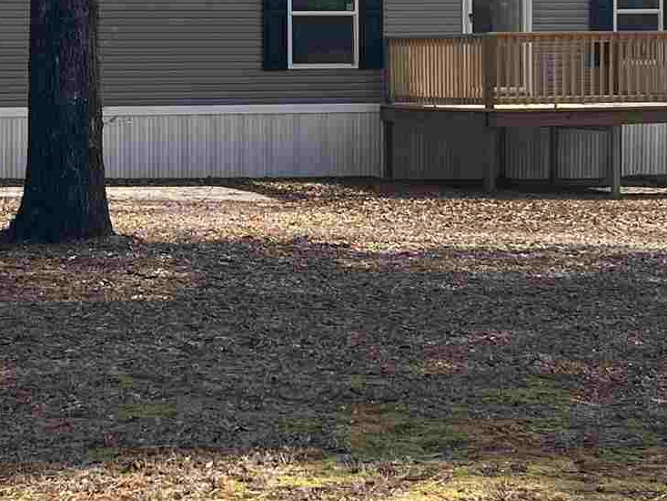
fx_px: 2101
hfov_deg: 18.0
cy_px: 97
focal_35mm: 109
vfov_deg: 13.5
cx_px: 220
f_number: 1.5
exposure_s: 1/1468
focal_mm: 5.7
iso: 50
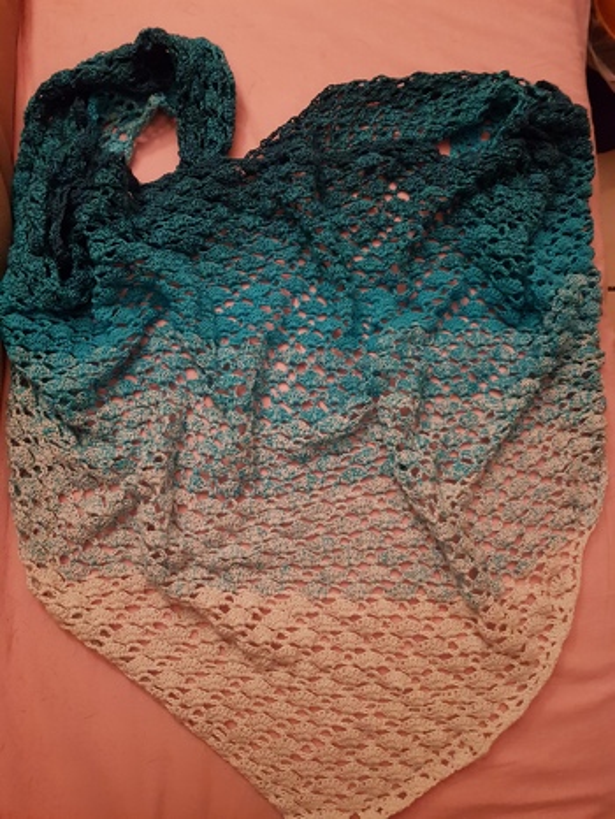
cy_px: 410
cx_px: 308
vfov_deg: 67.3
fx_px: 615
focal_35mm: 26
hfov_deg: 53.1
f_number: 1.7
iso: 400
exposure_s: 1/10
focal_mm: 4.2
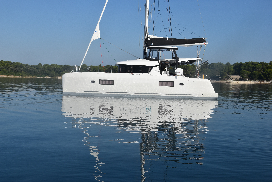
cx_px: 136
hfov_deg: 41.1
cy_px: 91
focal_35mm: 48
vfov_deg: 28.1
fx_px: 363
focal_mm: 32
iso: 200
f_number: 11
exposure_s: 1/500
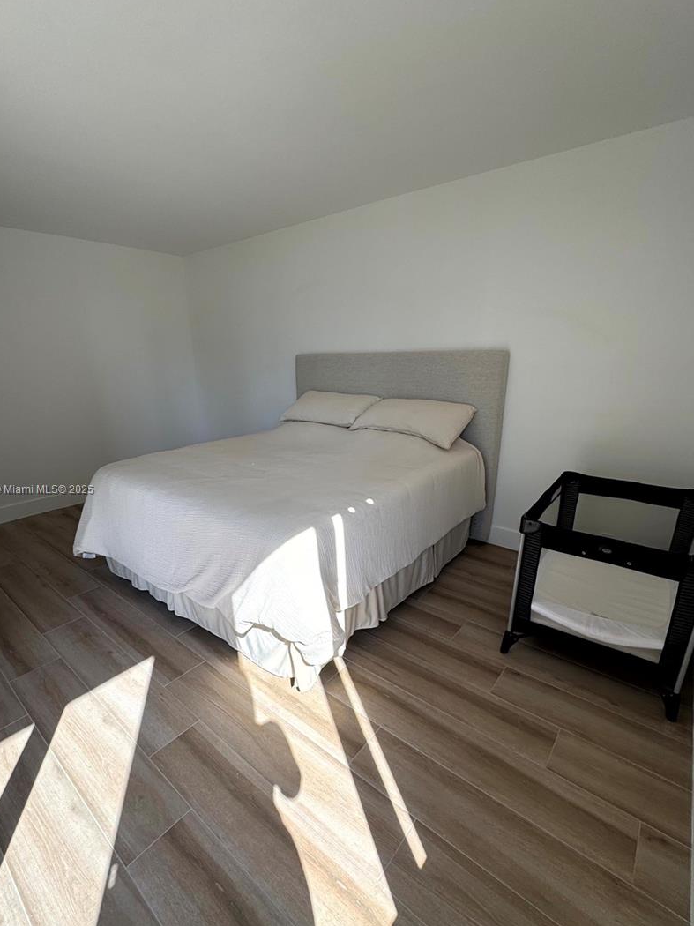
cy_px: 490
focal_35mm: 16
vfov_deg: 94.4
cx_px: 328
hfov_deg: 78.0
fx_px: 428
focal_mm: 2.22
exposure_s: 1/258
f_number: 2.2
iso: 40
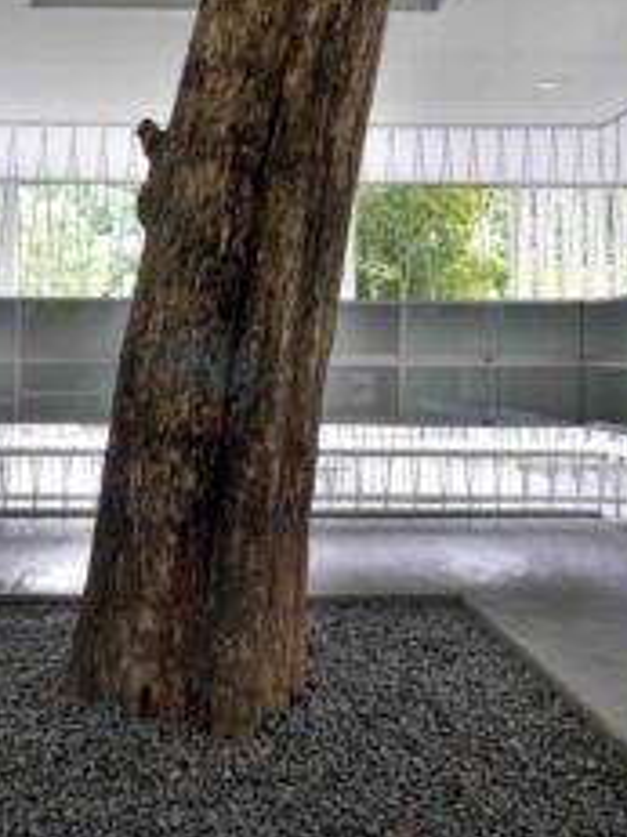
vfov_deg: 59.7
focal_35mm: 30
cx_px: 217
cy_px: 351
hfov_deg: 46.1
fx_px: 725
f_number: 14
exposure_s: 1/1.25
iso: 200
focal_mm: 16
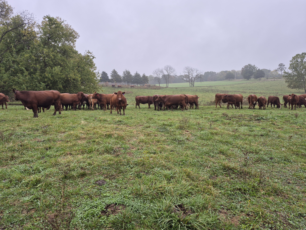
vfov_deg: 58.9
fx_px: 203
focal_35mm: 23
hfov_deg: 73.9
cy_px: 115
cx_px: 153
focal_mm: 5.4
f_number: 1.8
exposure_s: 1/180
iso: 40
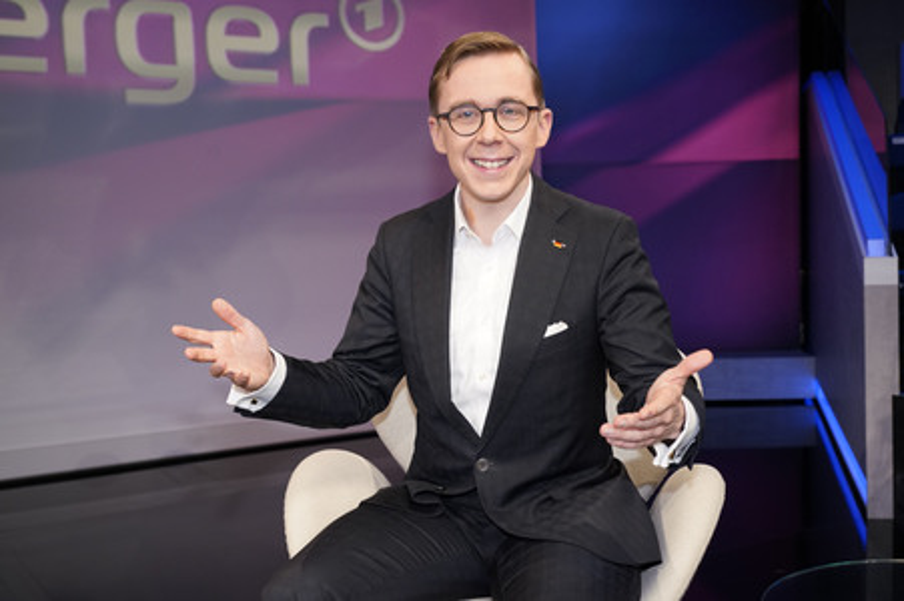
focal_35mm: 41
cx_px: 452
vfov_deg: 32.6
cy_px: 300
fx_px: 1029
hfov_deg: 47.4
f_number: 5.6
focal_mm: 41
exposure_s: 1/125
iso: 2000
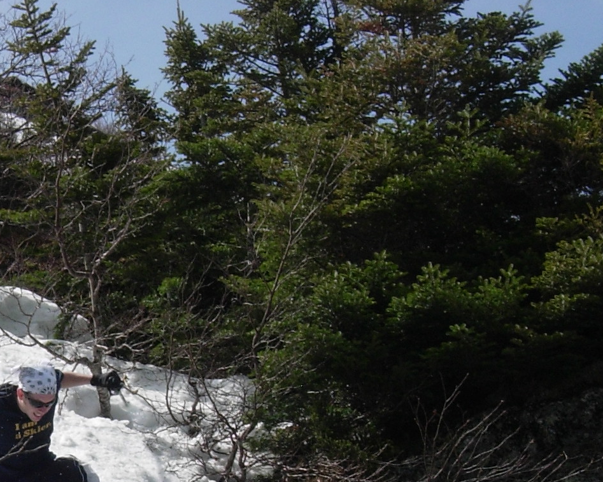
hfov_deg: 10.0
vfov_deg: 8.0
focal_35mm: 192
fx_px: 3427
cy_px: 540
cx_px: 21
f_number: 6.8
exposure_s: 1/406
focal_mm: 17
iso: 79
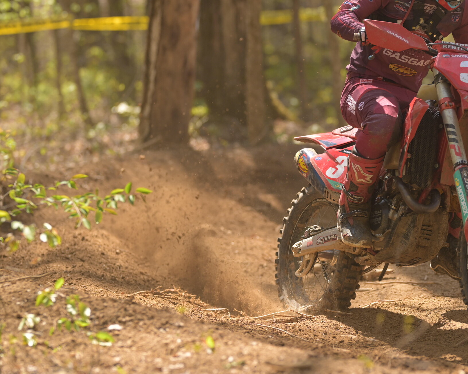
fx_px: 3227
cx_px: 371
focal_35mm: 233
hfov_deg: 8.3
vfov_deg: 6.6
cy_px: 152
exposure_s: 1/2500
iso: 200
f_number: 2
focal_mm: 135
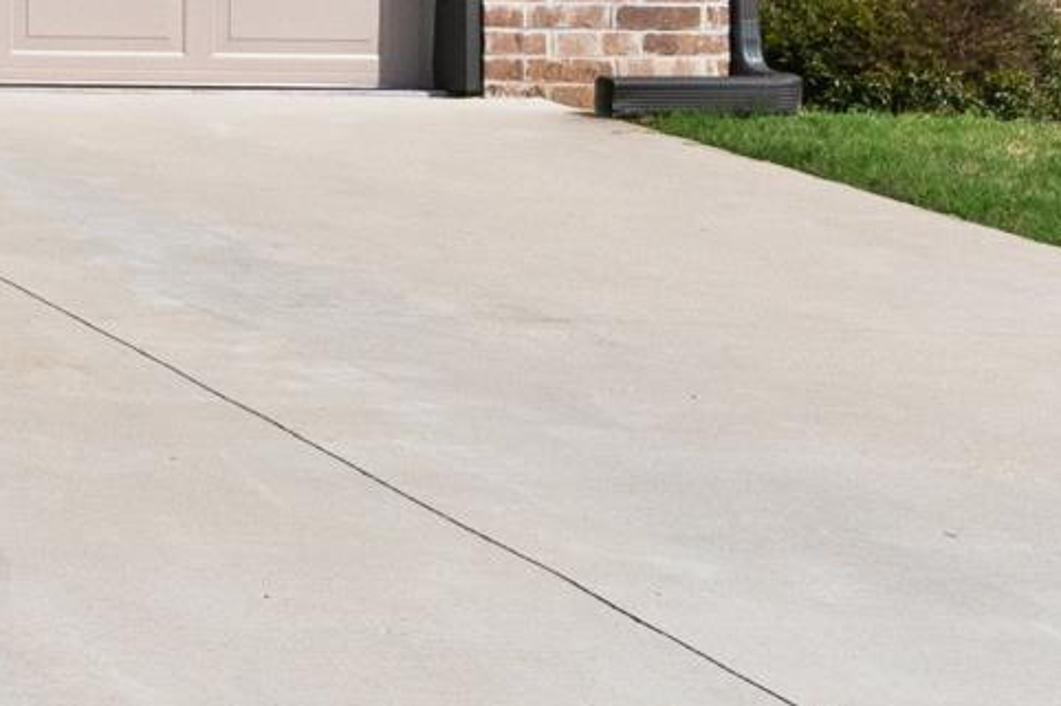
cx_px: -1426
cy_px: -331
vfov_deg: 9.5
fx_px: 4124
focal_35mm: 140
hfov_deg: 12.0
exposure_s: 1/160
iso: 200
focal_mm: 18
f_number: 9
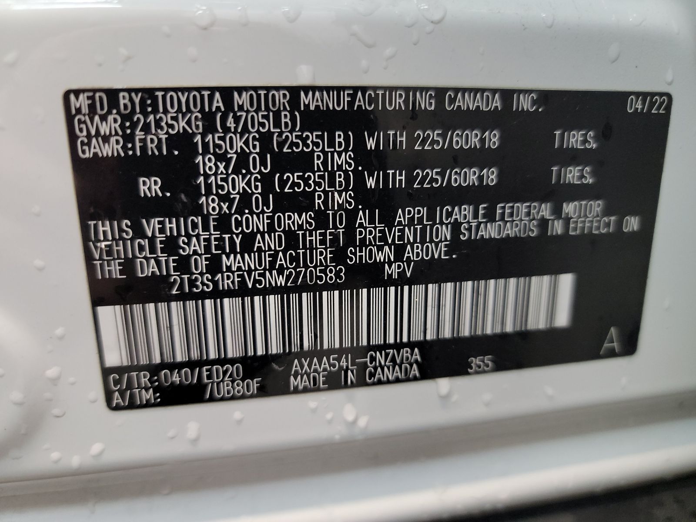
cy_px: 261
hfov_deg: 71.6
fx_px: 483
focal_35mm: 24
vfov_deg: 56.8
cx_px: 348
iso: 728
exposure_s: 1/59
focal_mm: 6.7
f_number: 1.8
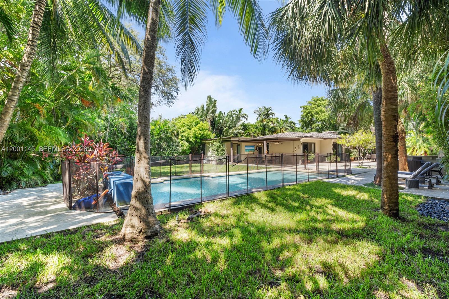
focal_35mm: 16
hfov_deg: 96.7
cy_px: 150
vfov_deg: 73.7
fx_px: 200
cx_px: 224
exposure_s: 1/20
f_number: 9
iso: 250
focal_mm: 16
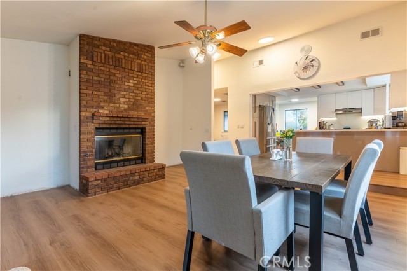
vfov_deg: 70.4
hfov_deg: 93.3
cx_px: 204
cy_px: 136
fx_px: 192
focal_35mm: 17
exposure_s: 1/60
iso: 400
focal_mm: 17
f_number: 8
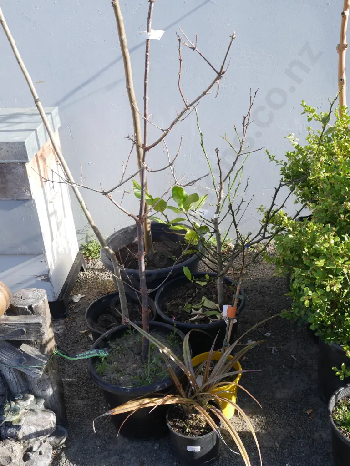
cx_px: 175
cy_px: 233
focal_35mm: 42
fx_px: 566
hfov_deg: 34.4
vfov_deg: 44.8
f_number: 6.3
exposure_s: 1/200
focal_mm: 21
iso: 200
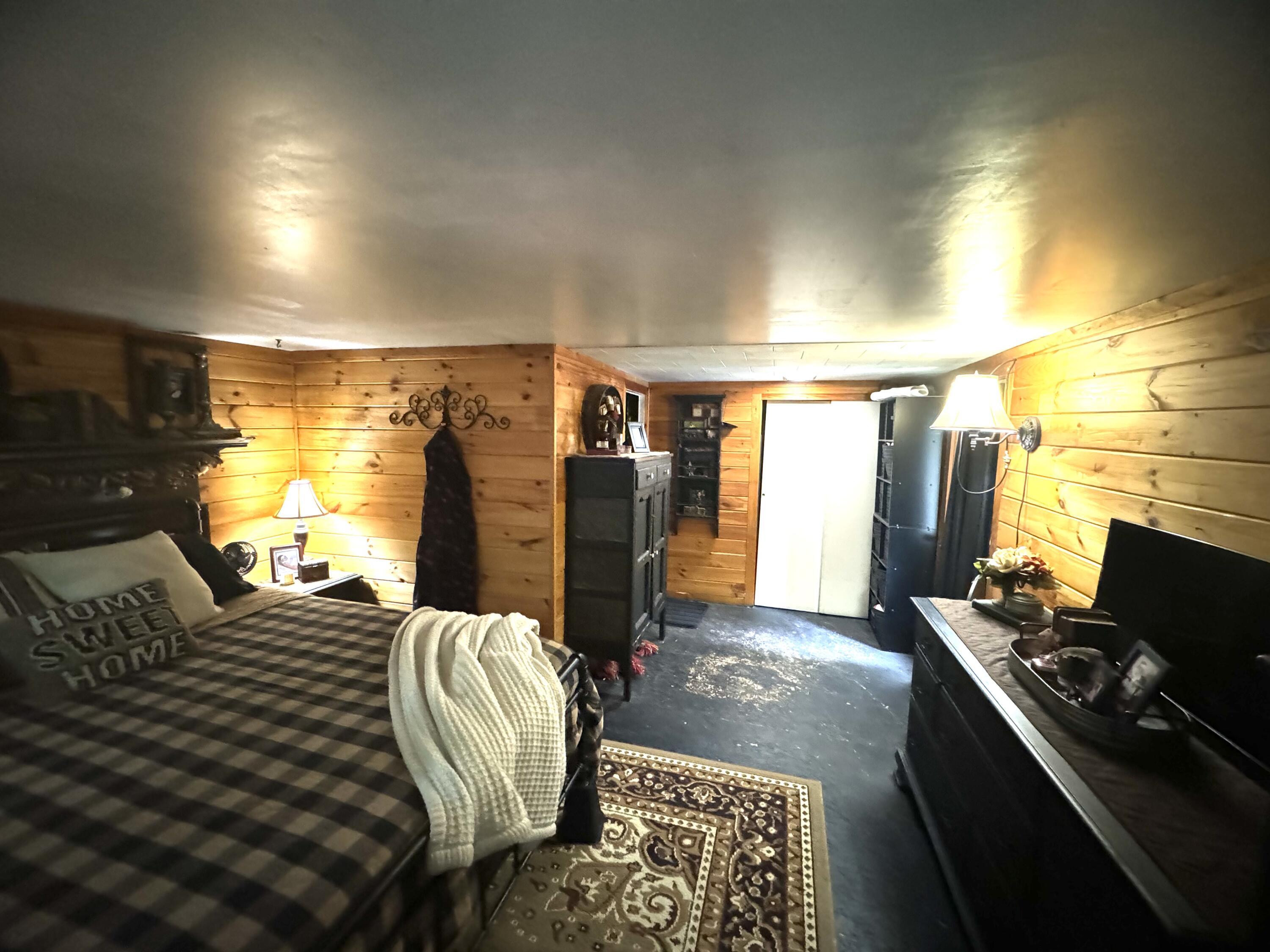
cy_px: 476
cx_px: 635
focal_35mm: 14
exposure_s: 1/40
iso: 1250
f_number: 2.2
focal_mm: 2.22
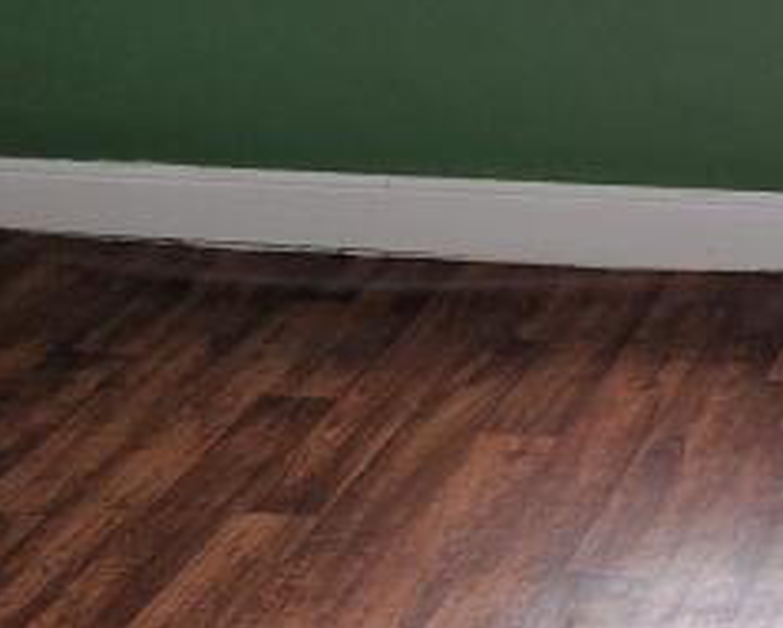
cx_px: 892
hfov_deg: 18.9
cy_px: -450
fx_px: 2250
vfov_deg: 14.3
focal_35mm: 97
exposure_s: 1/180
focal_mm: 5.4
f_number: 1.8
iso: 50
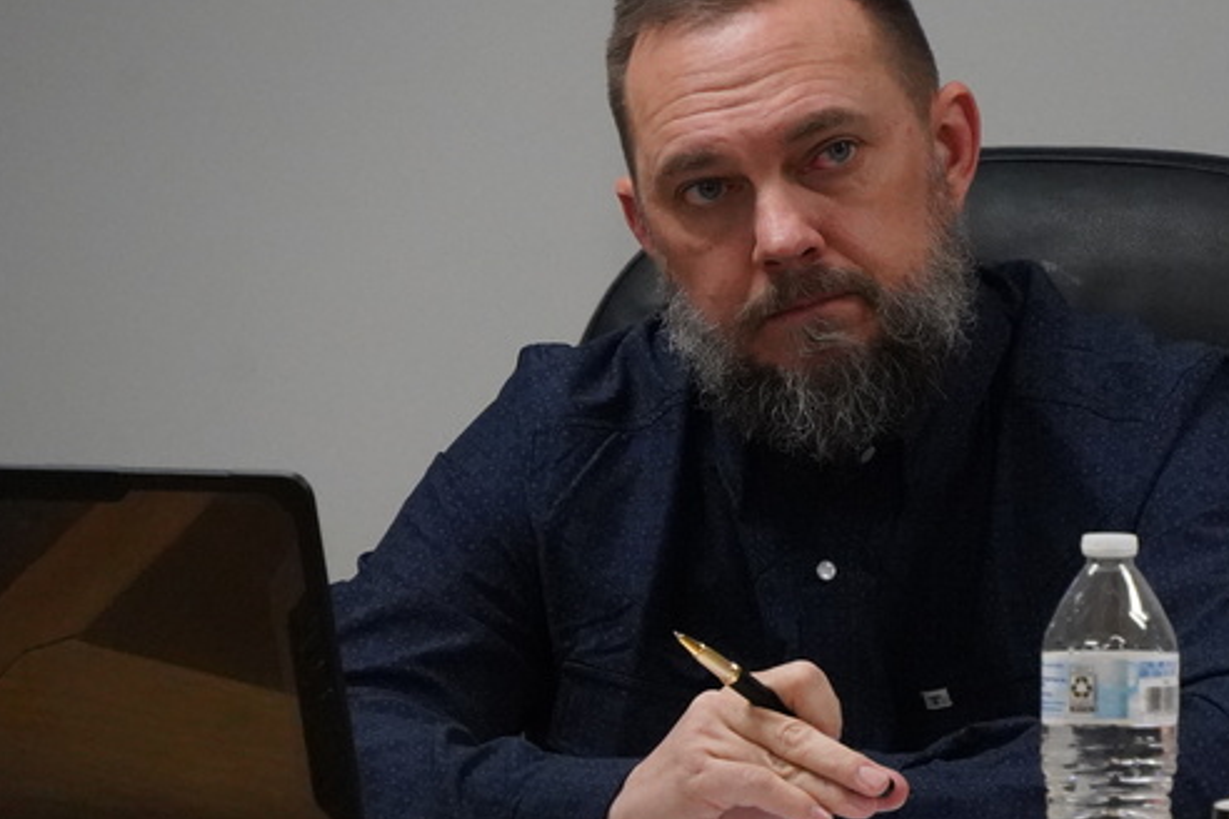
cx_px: 944
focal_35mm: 445
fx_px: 15191
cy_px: 438
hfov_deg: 4.6
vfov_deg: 3.1
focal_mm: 183
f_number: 6.3
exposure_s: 1/500
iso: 10000
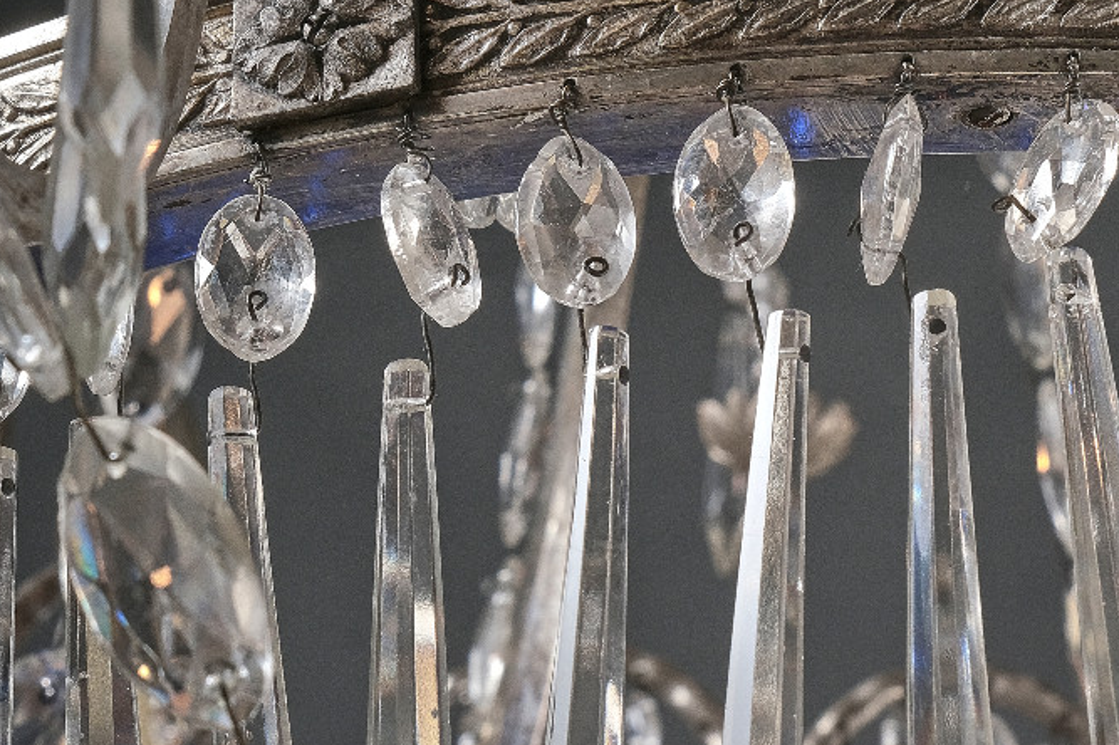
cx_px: 478
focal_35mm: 153
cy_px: 274
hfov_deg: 13.4
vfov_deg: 9.0
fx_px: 4753
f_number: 13
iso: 800
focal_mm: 56.5
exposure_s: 1/250
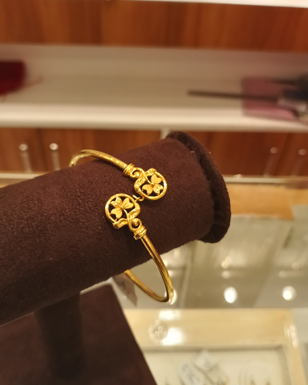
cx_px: 156
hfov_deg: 50.0
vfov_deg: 60.4
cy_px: 178
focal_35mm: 29
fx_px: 330
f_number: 1.8
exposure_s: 1/100
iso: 100
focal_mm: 3.61
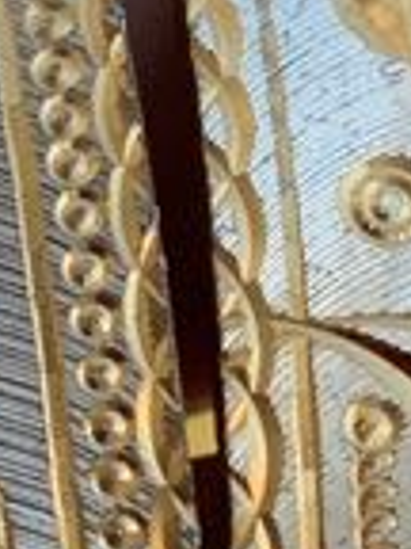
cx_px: -221
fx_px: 3087
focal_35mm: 195
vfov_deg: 9.9
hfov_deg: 7.5
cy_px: 770
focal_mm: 4.25
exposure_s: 1/183
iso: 25
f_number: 1.8
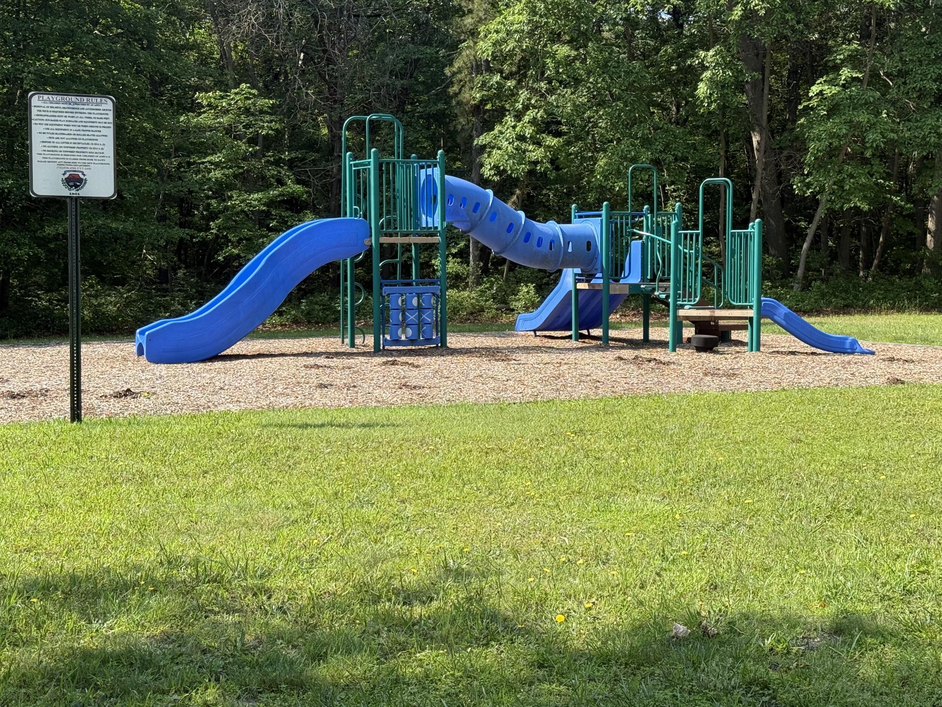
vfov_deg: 25.7
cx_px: 519
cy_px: 354
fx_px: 1551
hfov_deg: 33.8
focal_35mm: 57
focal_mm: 6.76
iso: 64
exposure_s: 1/1484
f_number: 1.78
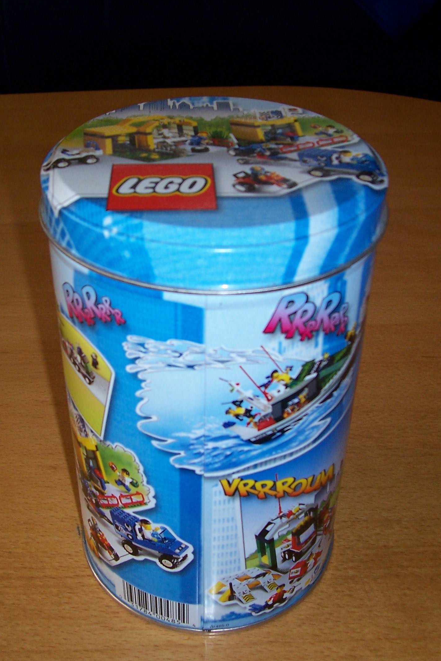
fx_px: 753
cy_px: 304
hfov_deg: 32.6
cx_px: 190
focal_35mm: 41
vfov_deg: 47.4
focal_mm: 5.6
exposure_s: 1/60
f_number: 2.7
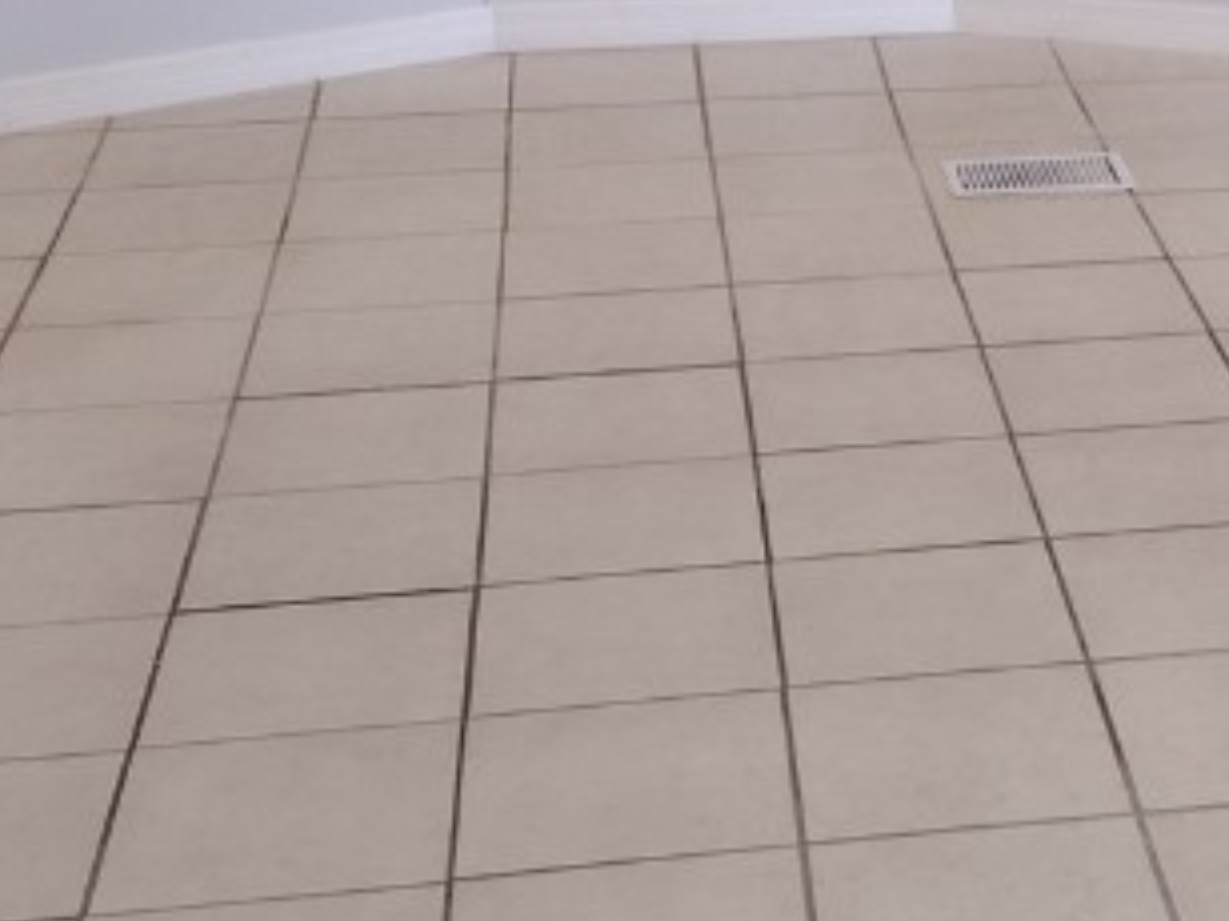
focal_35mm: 90
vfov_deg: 15.8
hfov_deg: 21.0
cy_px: -148
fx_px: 3194
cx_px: 1261
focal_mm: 4.71
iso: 208
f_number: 1.7
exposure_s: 1/60
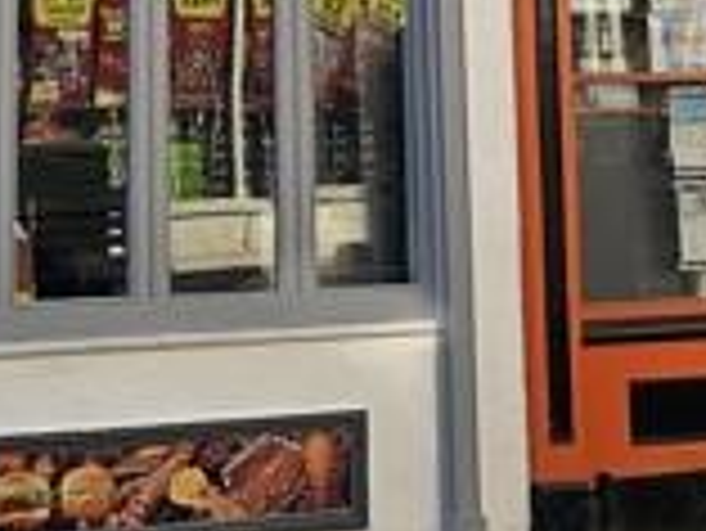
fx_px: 2388
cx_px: 157
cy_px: -382
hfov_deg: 16.7
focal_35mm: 117
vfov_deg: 11.8
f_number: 1.7
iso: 20
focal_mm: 6.3
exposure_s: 1/432
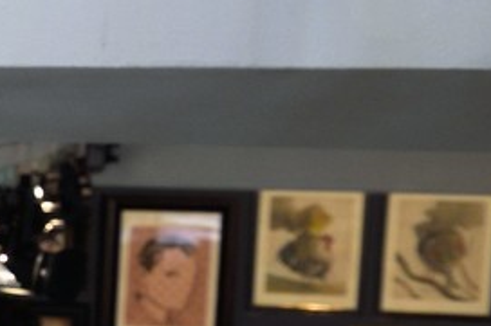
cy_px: 325
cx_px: -937
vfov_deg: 8.9
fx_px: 2085
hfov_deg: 10.2
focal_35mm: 153
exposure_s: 1/8
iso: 400
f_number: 11
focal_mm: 26
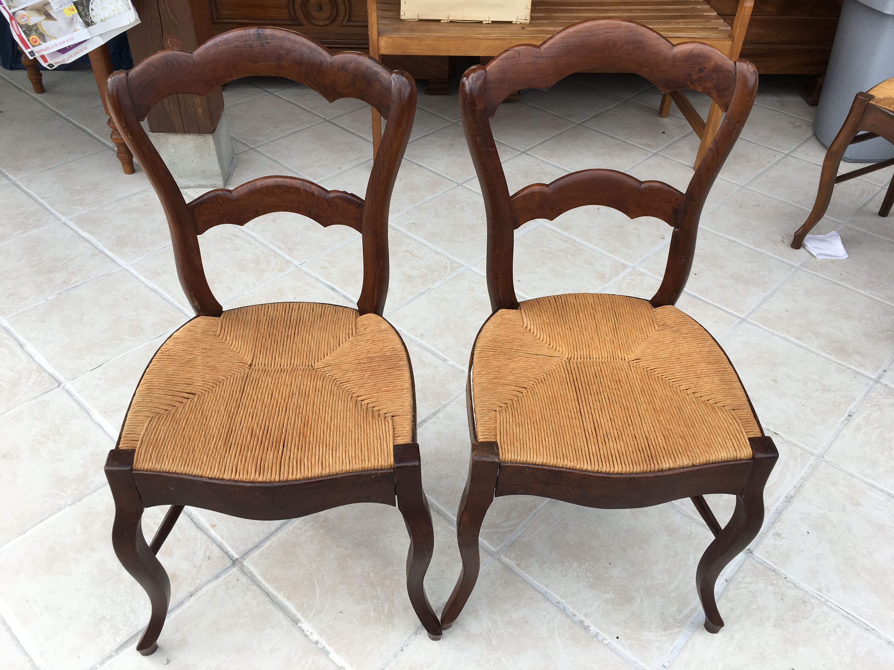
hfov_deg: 61.7
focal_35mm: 29
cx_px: 447
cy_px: 335
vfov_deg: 48.2
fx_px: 749
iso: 25
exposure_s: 1/405
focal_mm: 4.15
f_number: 2.2
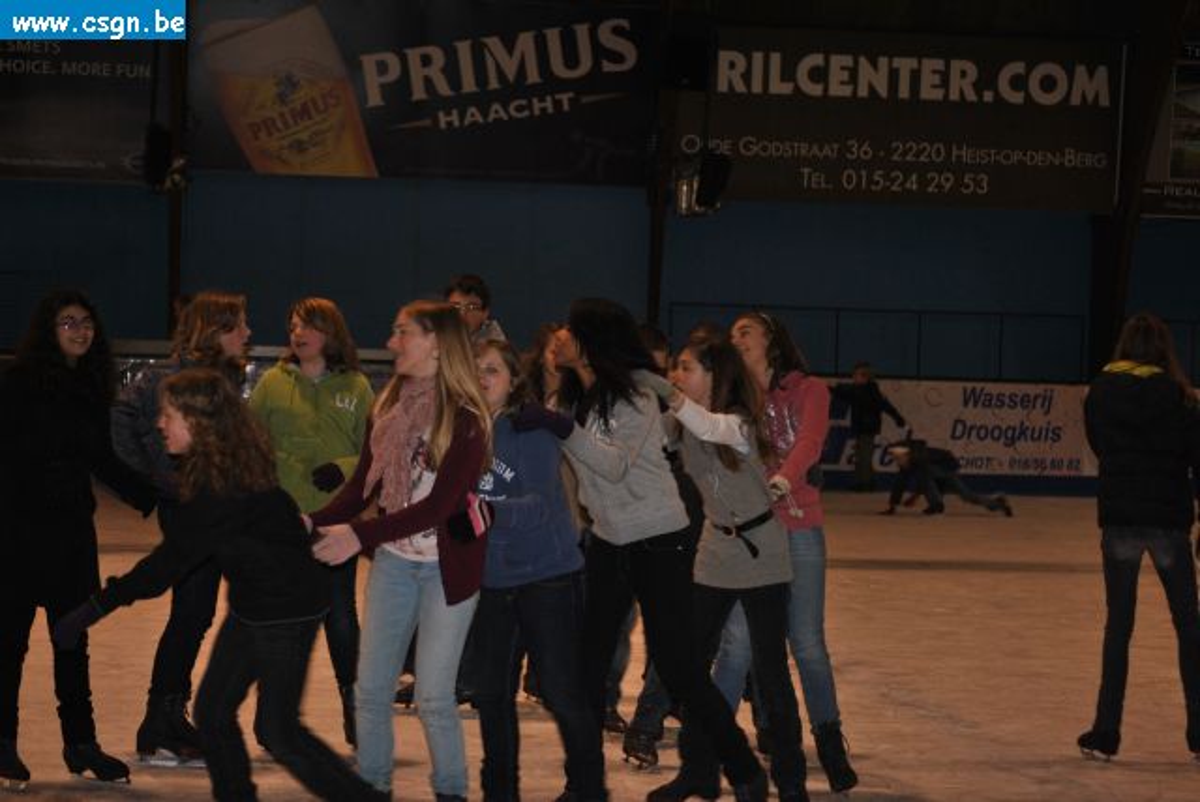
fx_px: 3103
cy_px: 401
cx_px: 600
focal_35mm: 93
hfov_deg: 21.9
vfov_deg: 14.7
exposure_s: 1/60
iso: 200
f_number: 4.2
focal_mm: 62
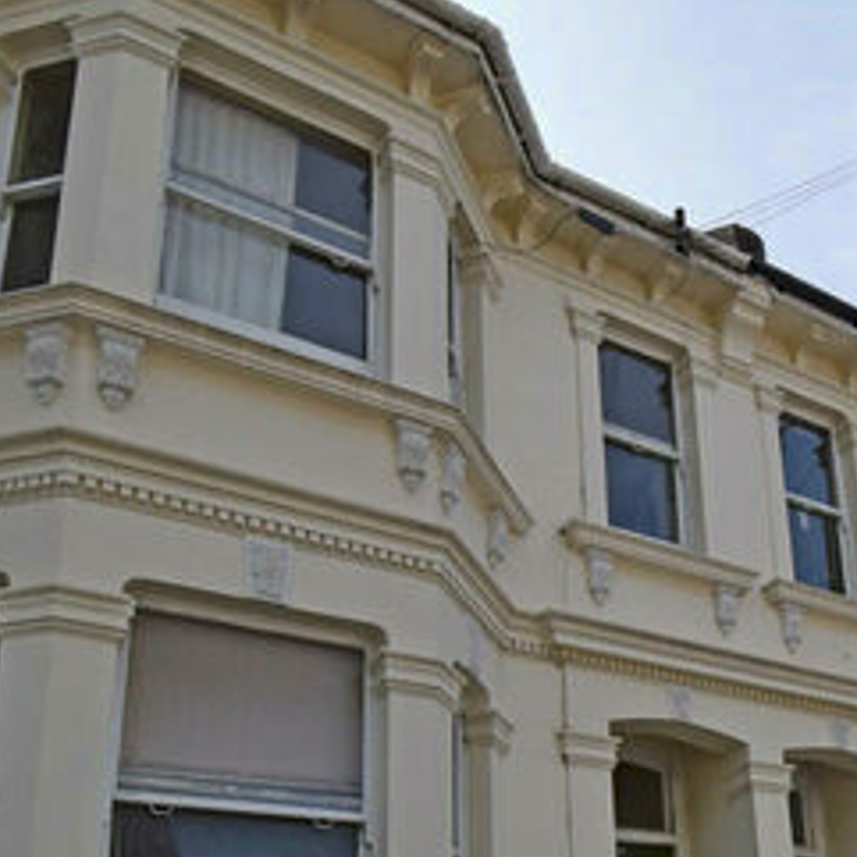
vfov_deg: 40.7
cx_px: 772
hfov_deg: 41.4
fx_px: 1036
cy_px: 805
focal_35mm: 37
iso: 640
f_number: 7.1
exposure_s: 1/1600
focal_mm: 10
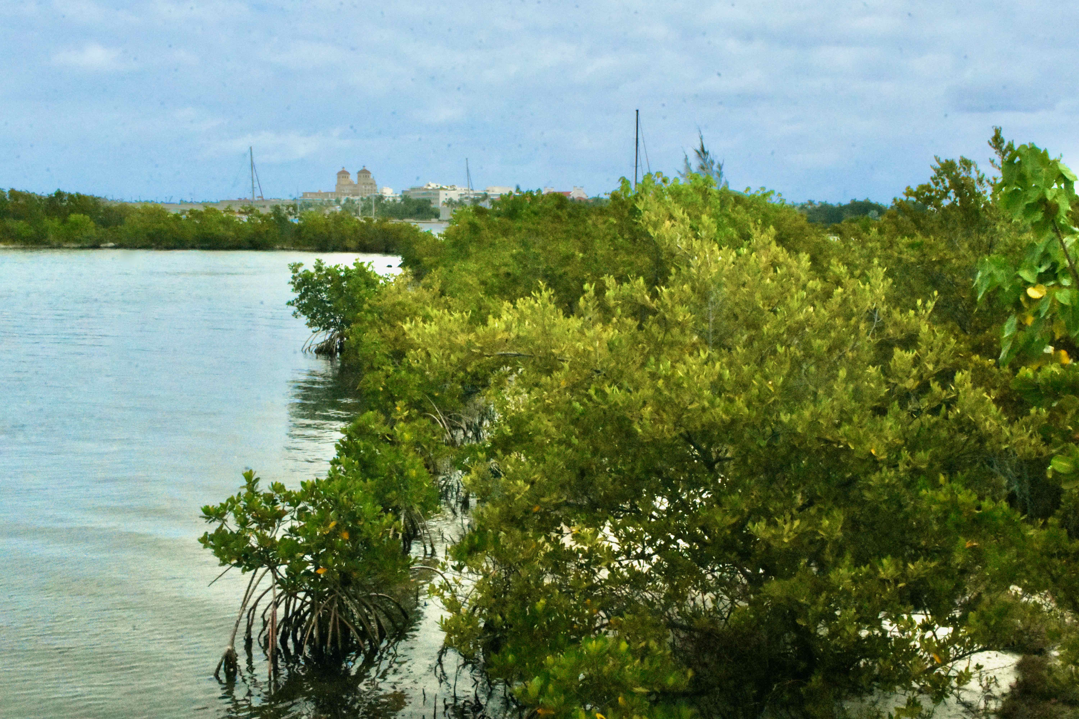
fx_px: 1259
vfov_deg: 31.9
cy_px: 360
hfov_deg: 46.4
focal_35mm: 42
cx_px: 540
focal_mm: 28
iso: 8000
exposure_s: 1/2500
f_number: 25
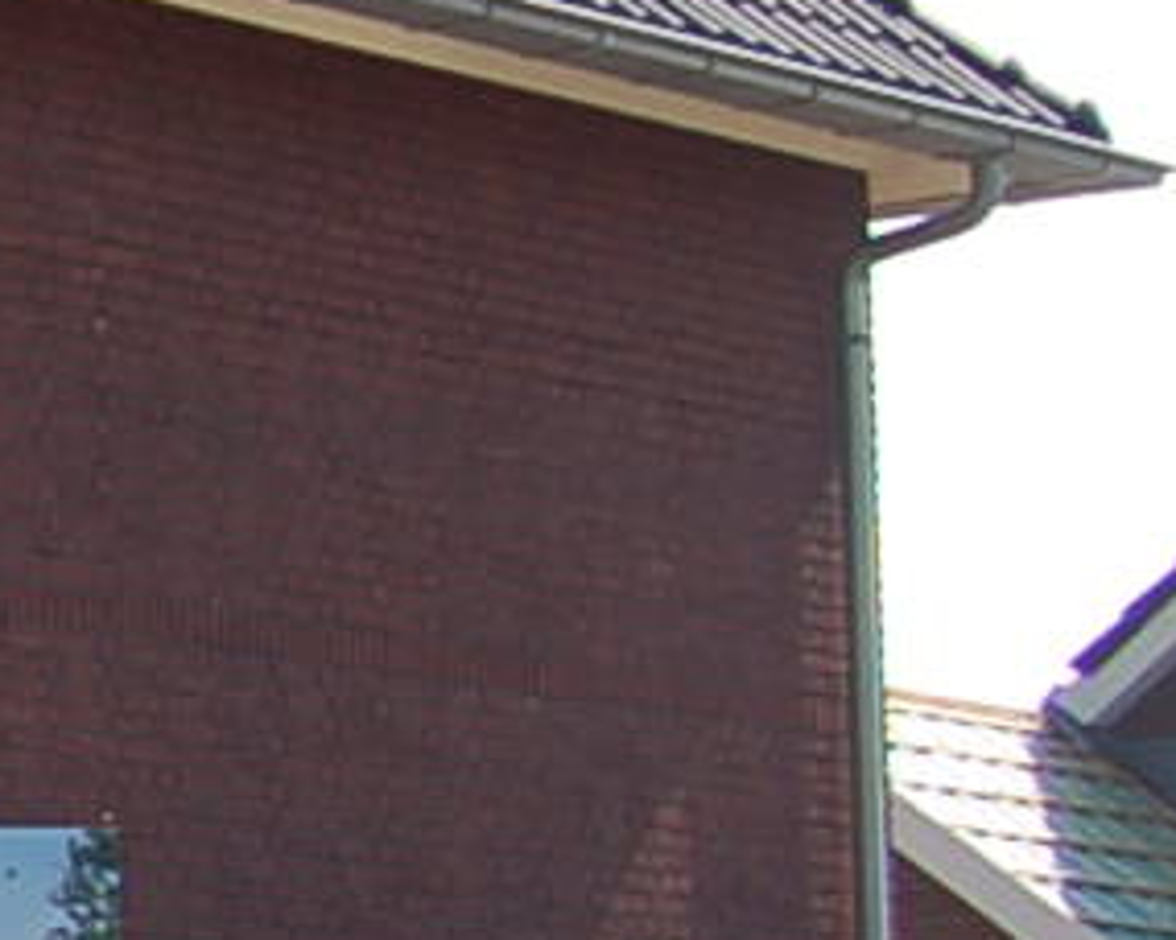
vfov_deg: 6.3
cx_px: -3441
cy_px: 911
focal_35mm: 245
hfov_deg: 6.5
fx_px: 8527
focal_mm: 22
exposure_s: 1/500
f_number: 5.6
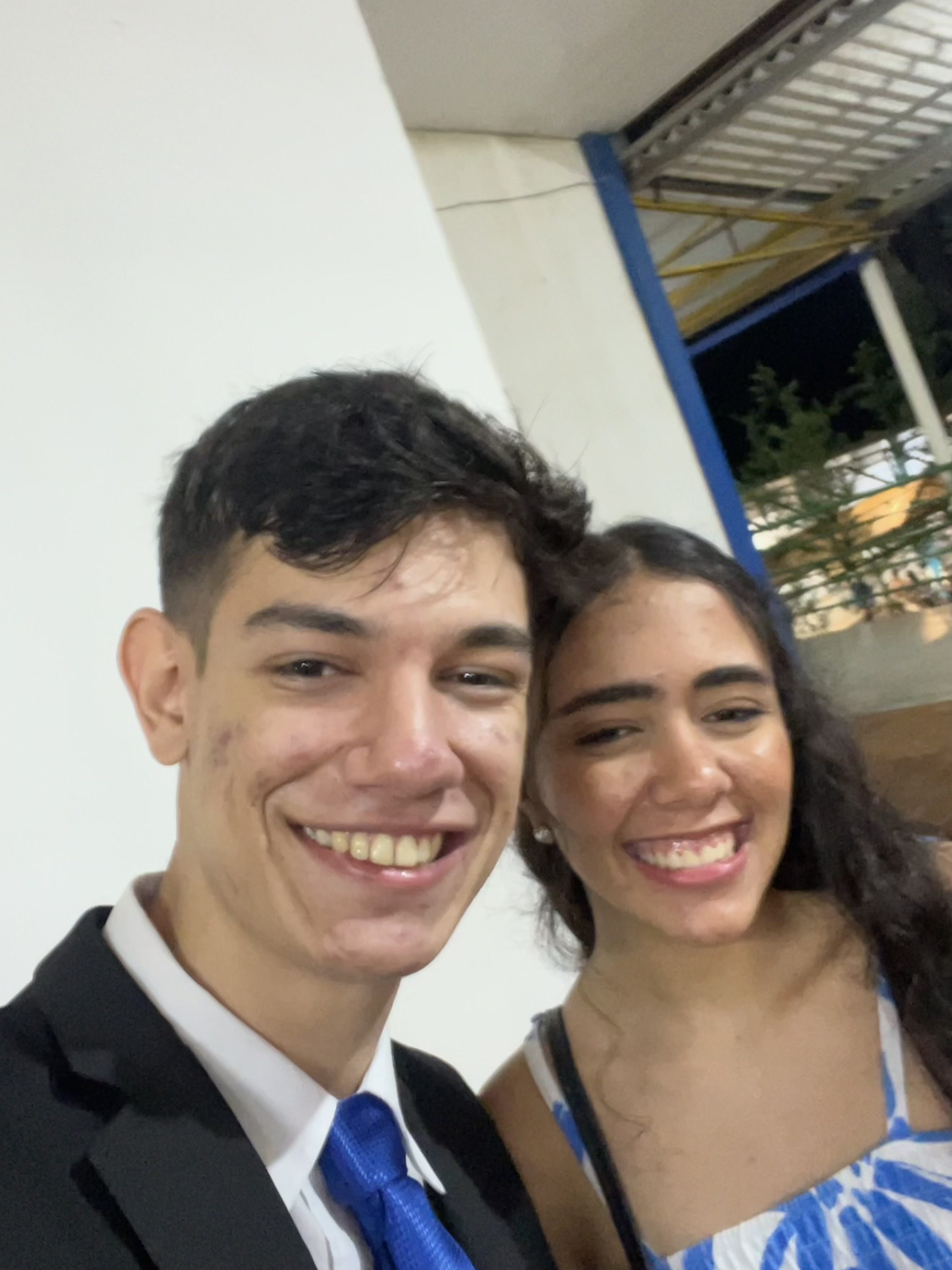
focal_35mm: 30
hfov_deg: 46.8
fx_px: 1100
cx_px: 476
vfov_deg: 60.0
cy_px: 635
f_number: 2.2
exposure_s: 1/15
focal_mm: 2.71
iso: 800
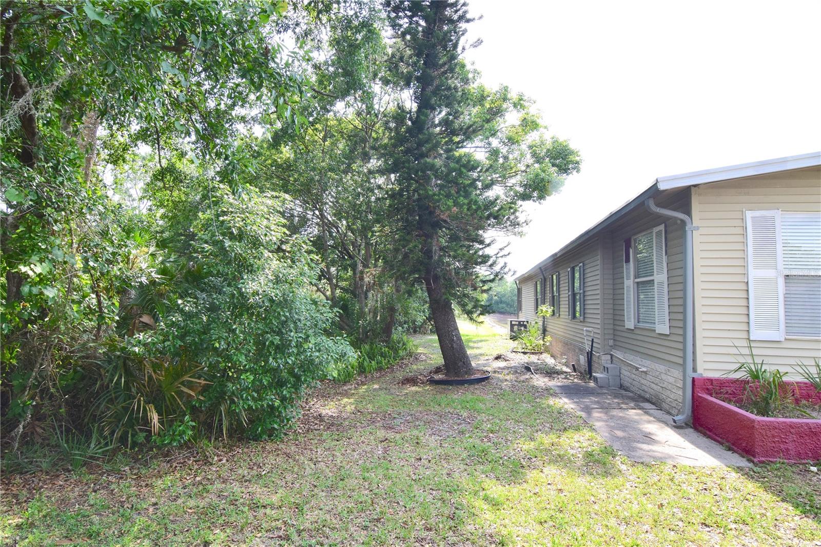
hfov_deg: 95.0
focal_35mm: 16
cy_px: 274
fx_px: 376
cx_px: 410
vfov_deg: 72.0
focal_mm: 11
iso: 400
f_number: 10
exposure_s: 1/200
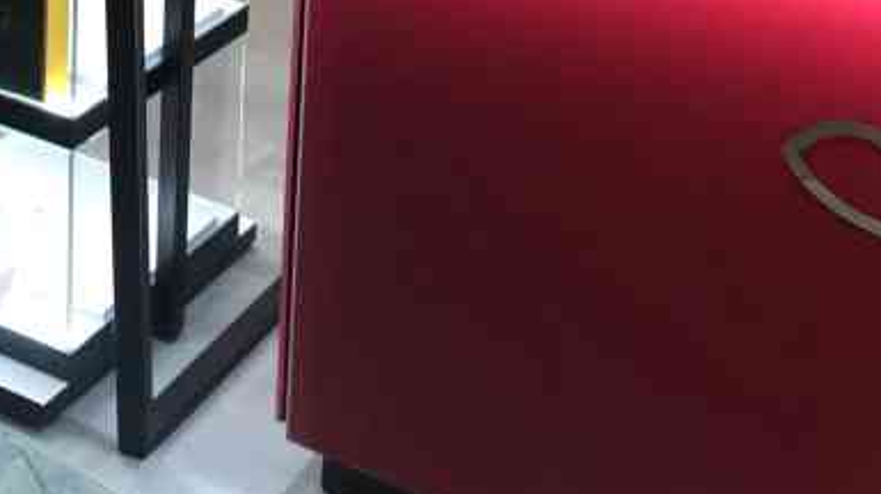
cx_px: 190
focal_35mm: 74
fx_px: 1728
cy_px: -294
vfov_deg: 14.9
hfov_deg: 28.1
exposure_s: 1/33
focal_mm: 4
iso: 32
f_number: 1.8
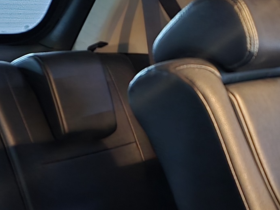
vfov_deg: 18.0
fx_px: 647
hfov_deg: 24.4
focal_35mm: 80
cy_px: 213
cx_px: 171
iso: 3200
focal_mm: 6.3
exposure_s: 1/8
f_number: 1.7
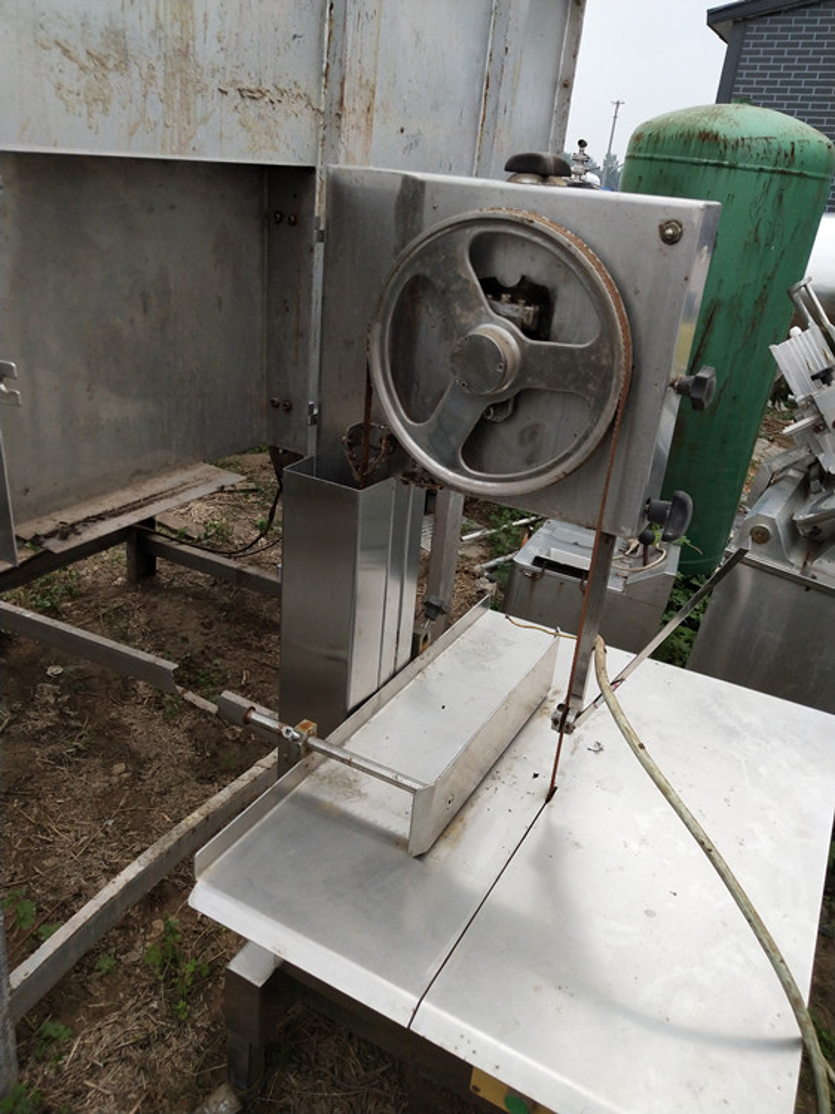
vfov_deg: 60.0
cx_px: 418
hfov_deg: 46.8
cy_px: 557
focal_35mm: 30
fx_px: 965
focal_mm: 3.95
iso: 247
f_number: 1.8
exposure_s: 1/100
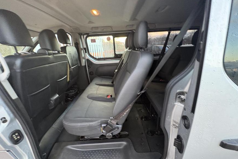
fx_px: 99
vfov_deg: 77.0
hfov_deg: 100.4
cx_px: 120
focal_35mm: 15
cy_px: 89
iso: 500
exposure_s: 1/60
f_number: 2.2
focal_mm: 2.22
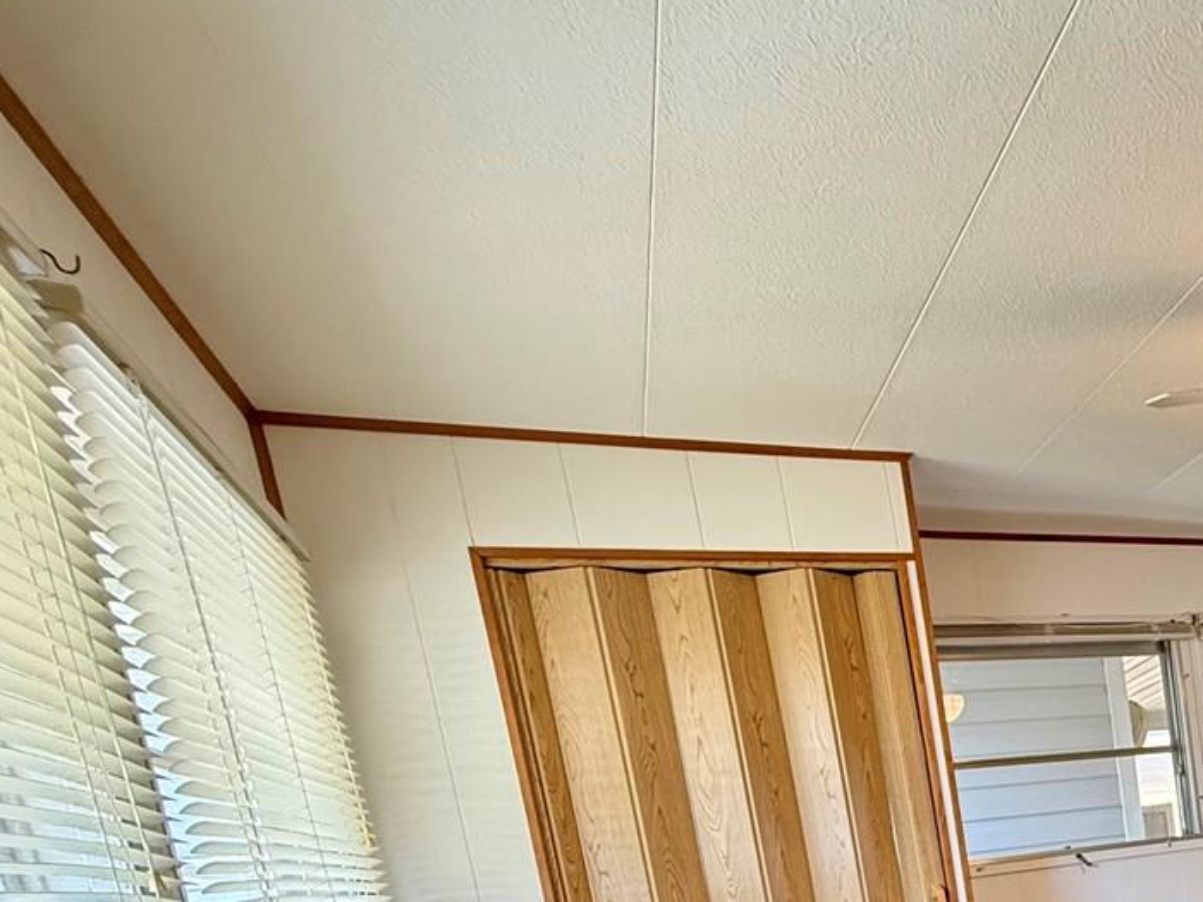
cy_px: 984
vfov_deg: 37.3
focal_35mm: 32
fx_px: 1112
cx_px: 1263
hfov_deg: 45.5
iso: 320
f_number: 2.2
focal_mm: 2.22
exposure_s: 1/60
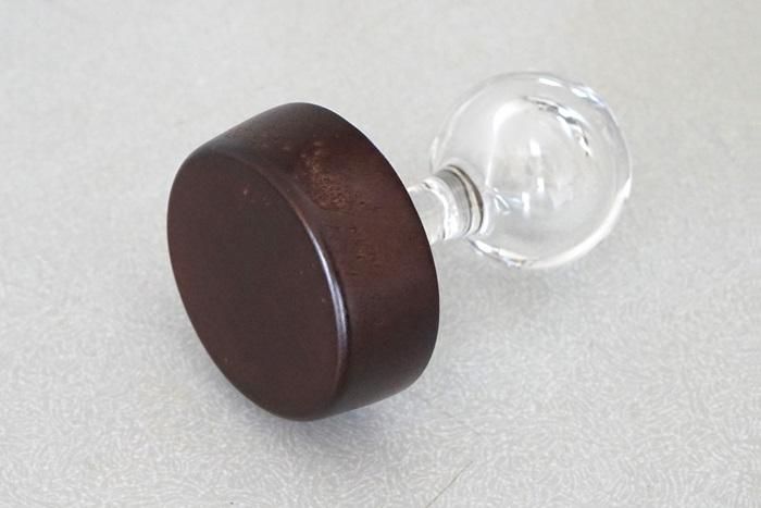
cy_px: 254
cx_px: 380
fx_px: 1480
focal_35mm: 70
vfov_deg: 19.5
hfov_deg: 28.8
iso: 4000
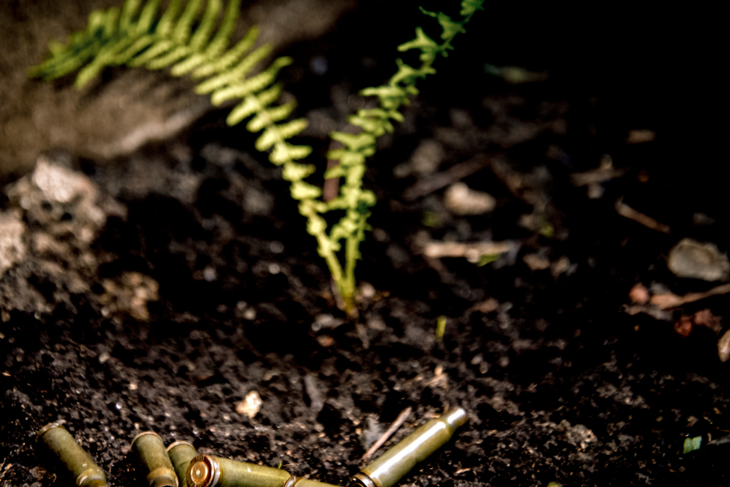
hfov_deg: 23.9
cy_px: 262
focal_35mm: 85
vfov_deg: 16.1
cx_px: 290
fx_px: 1724
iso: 800
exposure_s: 1/60
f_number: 4.5
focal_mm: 70
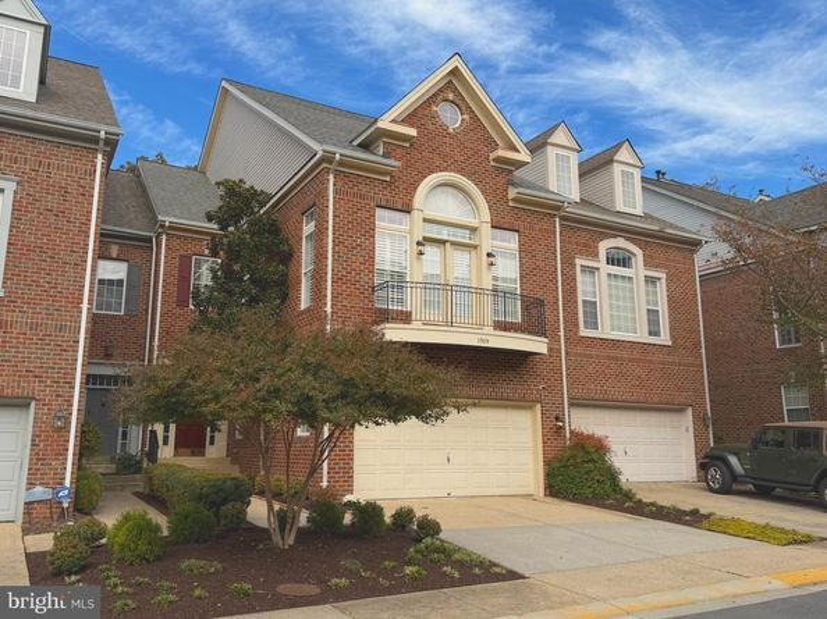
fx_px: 573
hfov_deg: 71.6
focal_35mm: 24
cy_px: 310
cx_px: 414
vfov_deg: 56.8
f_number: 1.78
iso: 80
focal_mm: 6.76
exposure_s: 1/2445
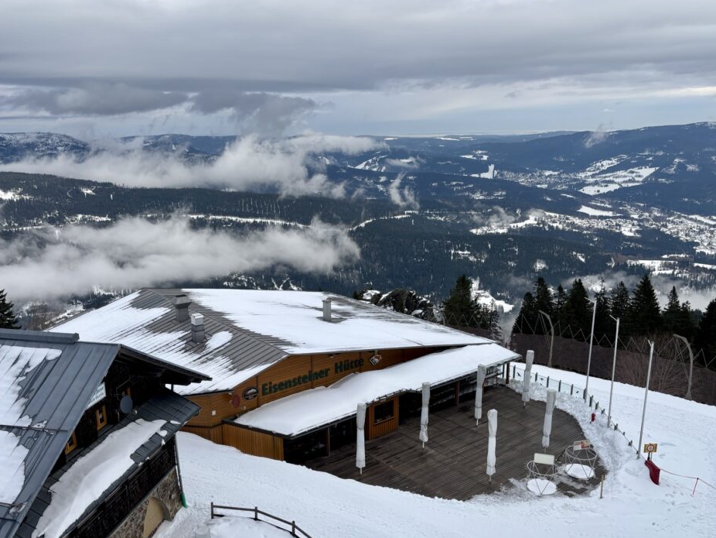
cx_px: 335
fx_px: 662
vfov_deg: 44.0
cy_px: 310
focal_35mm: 32
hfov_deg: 56.8
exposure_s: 1/2639
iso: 50
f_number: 1.6
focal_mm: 5.96
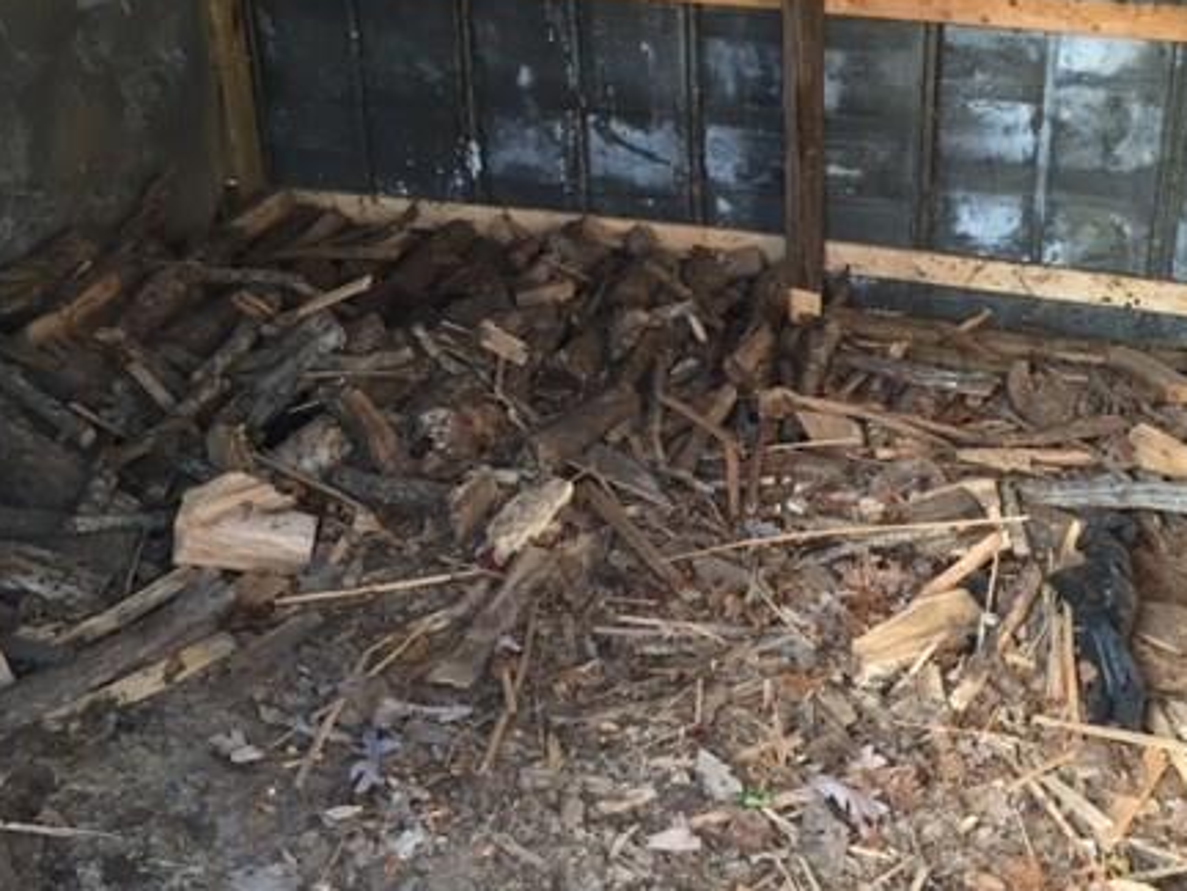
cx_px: 780
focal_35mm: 43
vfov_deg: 33.2
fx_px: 1474
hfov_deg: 43.3
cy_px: 283
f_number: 2.2
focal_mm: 4.15
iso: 80
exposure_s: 1/30
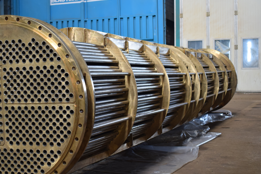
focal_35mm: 62
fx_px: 448
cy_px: 95
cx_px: 97
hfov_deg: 32.3
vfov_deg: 22.0
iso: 500
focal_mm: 27
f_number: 4
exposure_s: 1/60
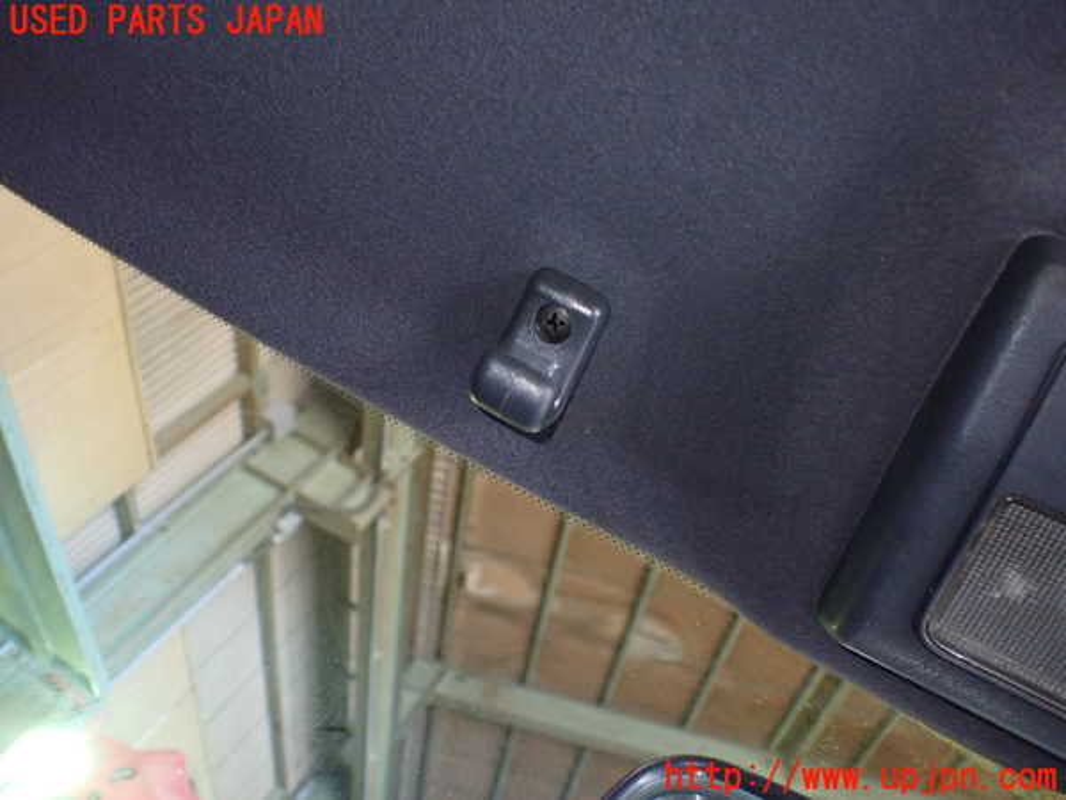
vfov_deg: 46.8
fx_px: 924
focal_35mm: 30
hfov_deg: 60.0
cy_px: 400
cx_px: 533
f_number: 2.3
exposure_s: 1/80
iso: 800
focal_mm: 5.4
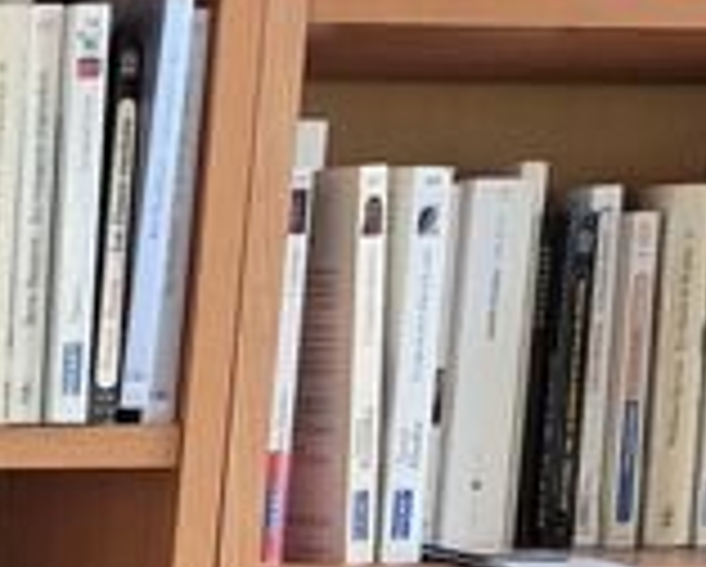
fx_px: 2992
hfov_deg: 11.8
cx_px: -769
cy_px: 1048
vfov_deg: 10.2
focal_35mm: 143
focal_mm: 5.4
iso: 400
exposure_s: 1/100
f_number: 1.8
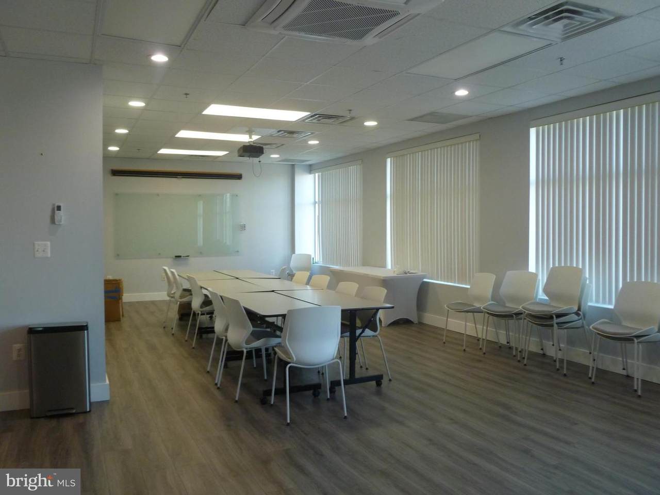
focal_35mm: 28
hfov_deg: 63.4
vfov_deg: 49.7
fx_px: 534
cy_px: 248
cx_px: 330
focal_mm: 5
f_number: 3.3
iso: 200
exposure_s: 1/30
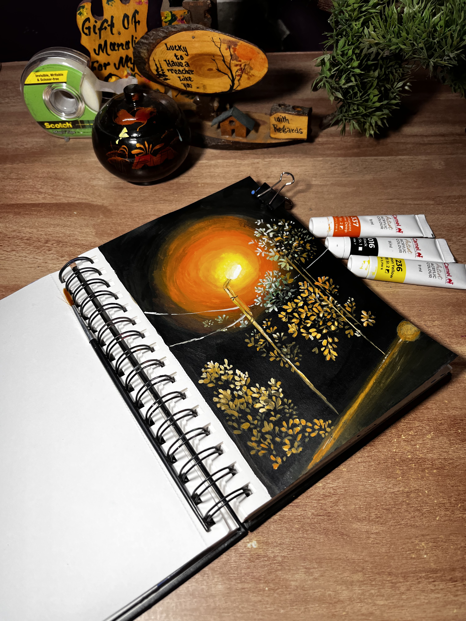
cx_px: 233
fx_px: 467
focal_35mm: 26
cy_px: 310
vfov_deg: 67.3
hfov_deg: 53.1
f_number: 1.6
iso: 32
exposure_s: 1/105
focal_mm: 5.1
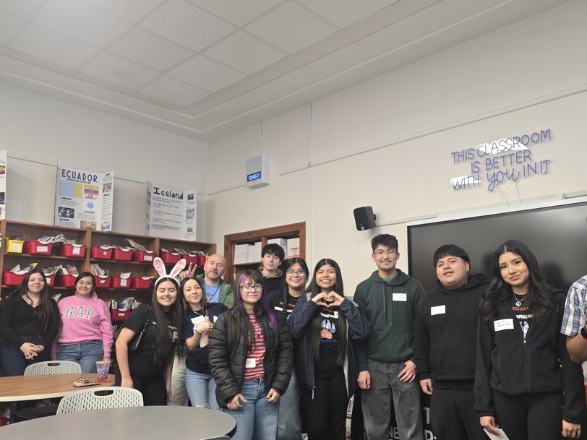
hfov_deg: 61.5
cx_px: 326
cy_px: 252
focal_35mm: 29
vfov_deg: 48.1
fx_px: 492
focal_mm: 6.3
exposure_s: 1/120
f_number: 1.7
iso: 500
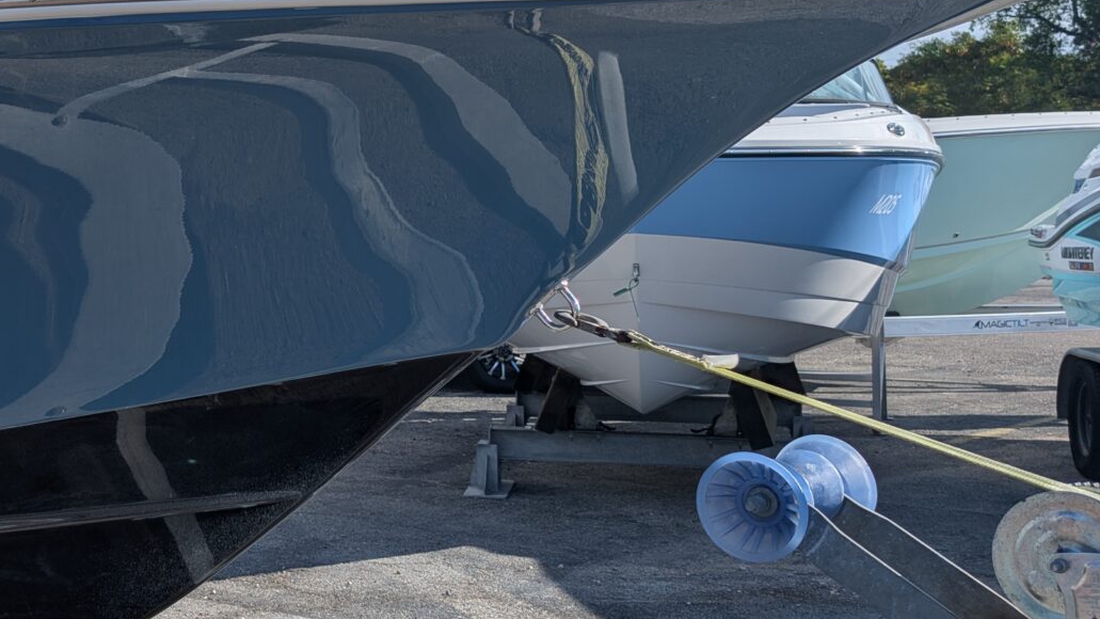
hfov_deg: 28.8
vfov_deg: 18.5
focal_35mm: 65
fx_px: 1896
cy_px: 179
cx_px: -162
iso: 20
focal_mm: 6.9
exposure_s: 1/1433
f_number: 1.68
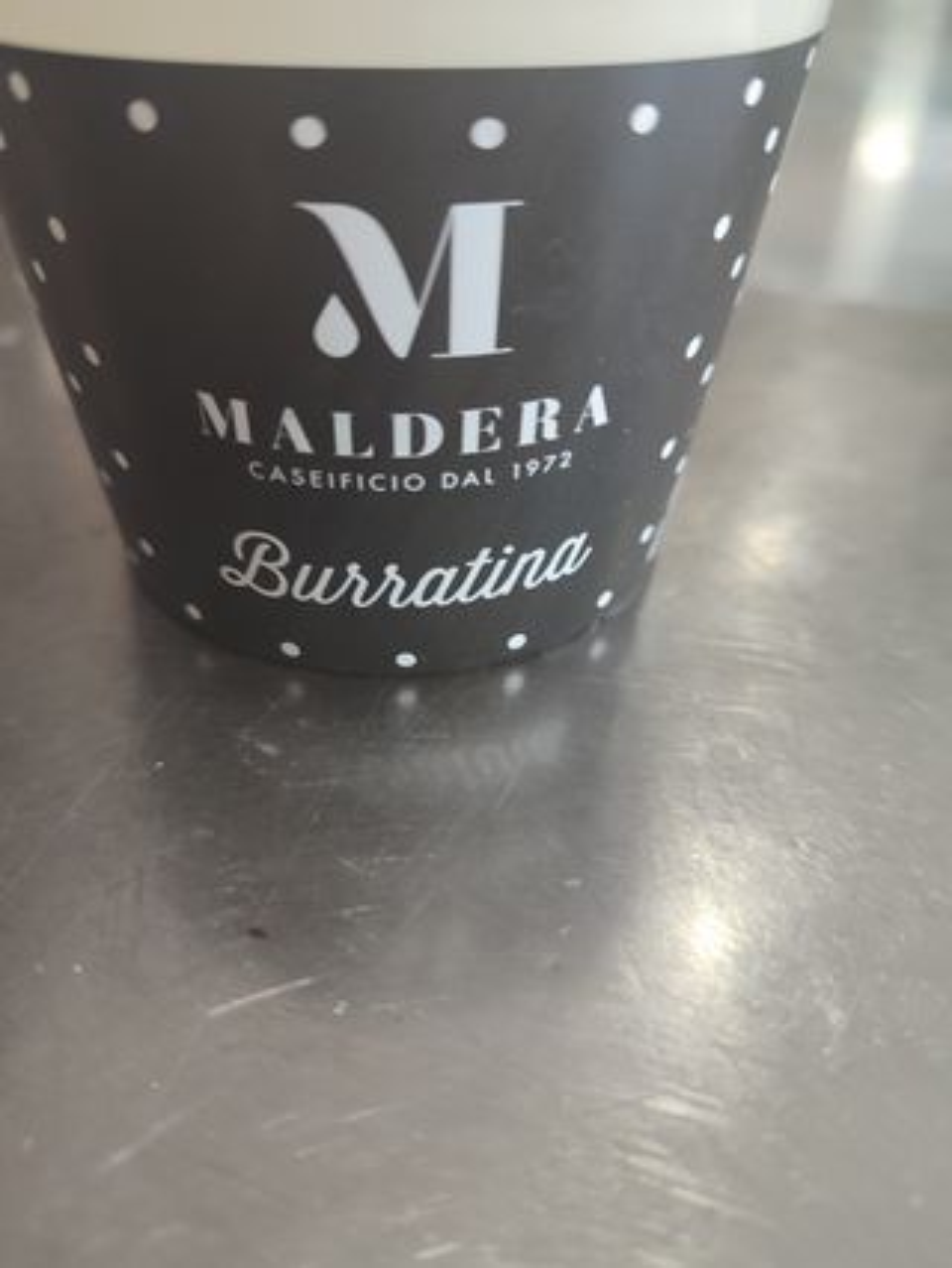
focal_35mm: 24
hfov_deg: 56.9
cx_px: 476
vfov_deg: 71.6
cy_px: 634
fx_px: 879
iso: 203
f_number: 1.89
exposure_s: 1/33
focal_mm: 5.89
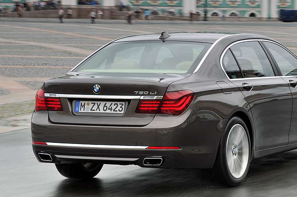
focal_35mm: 143
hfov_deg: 14.3
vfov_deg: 9.6
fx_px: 1178
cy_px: 75
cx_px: 197
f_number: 11
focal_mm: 70
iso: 200
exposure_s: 1/30
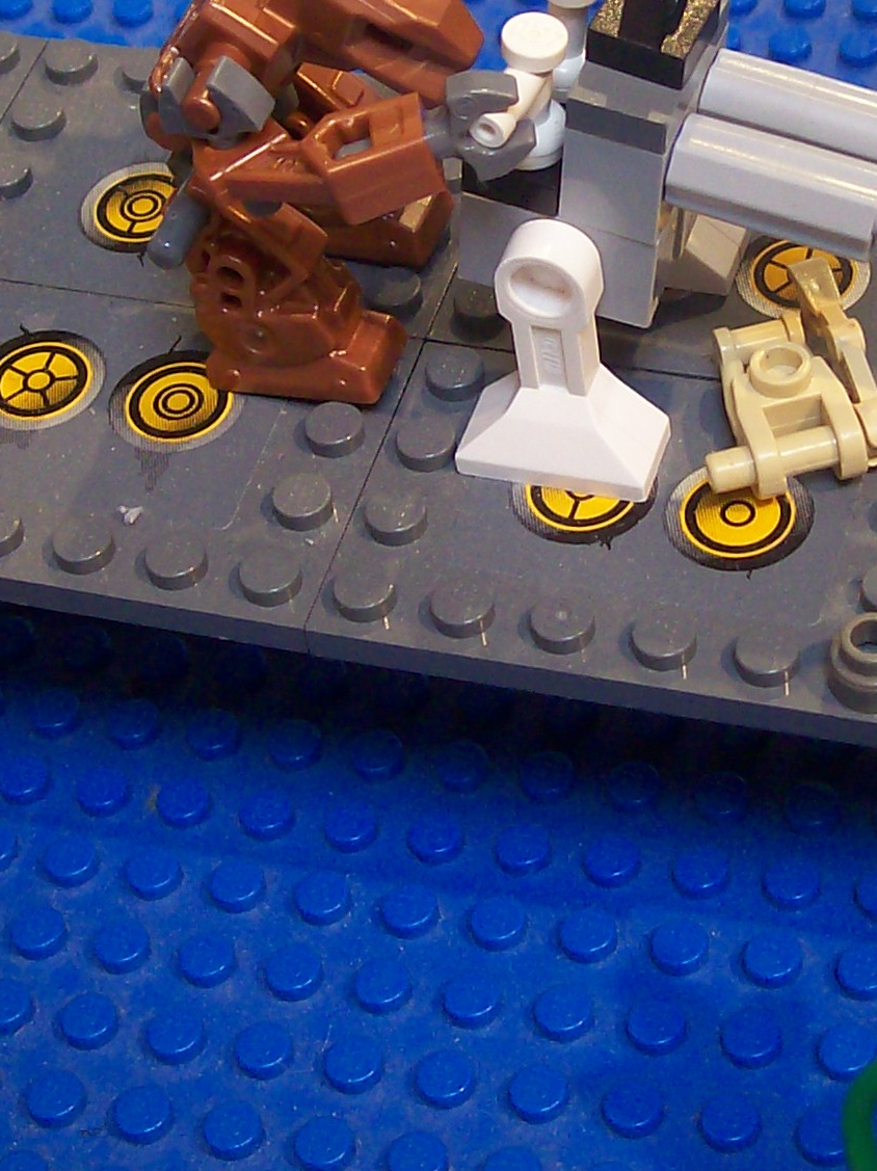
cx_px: 631
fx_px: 3077
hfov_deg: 16.2
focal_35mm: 91
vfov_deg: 21.3
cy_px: 239
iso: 80
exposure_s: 1/38.3
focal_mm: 6
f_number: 2.7
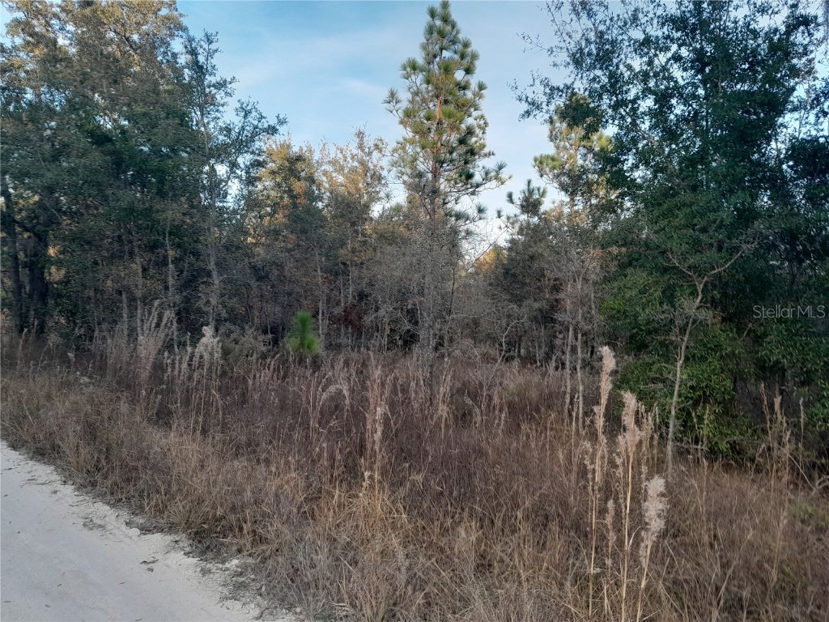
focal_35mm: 27
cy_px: 311
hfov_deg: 65.3
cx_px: 414
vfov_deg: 51.4
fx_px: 647
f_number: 1.8
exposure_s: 1/60
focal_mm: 4
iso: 40
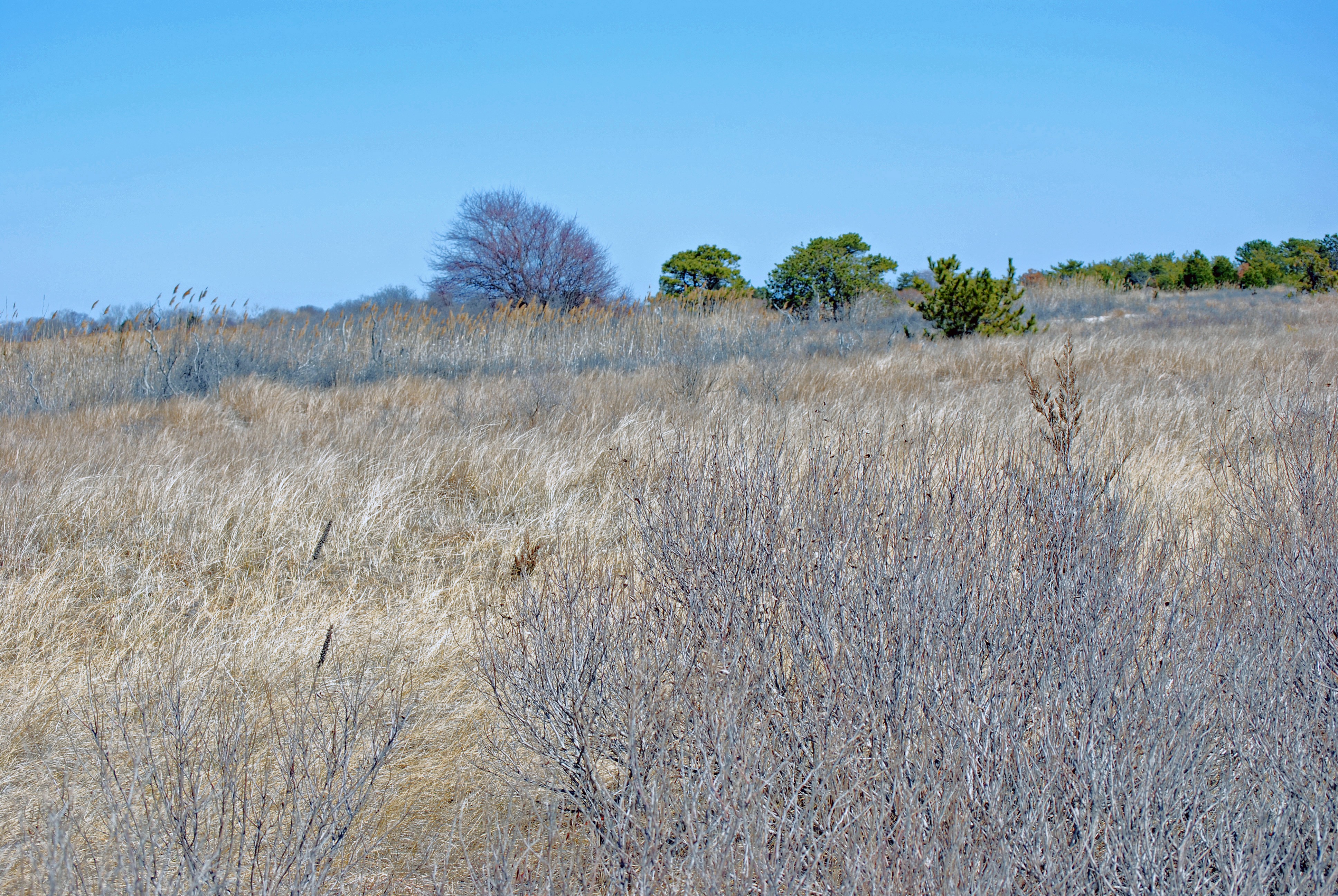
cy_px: 448
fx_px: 3070
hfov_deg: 24.6
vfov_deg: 16.6
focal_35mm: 82
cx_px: 669
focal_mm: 55
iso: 100
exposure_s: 1/125
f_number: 11
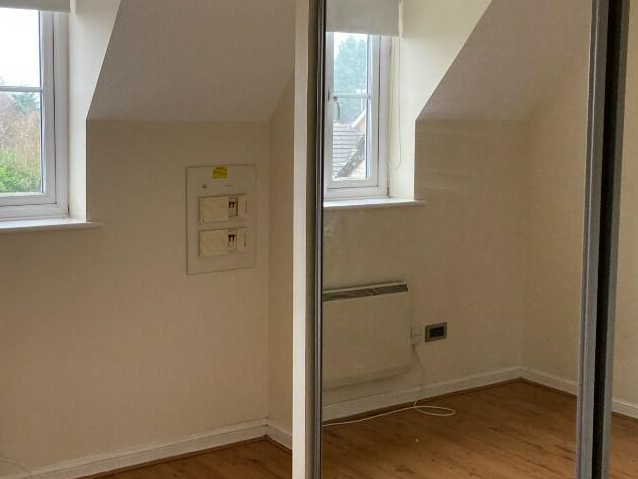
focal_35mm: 45
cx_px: 196
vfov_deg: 32.1
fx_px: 830
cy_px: 193
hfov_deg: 41.3
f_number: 1.8
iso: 200
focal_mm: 3.99
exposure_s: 1/60
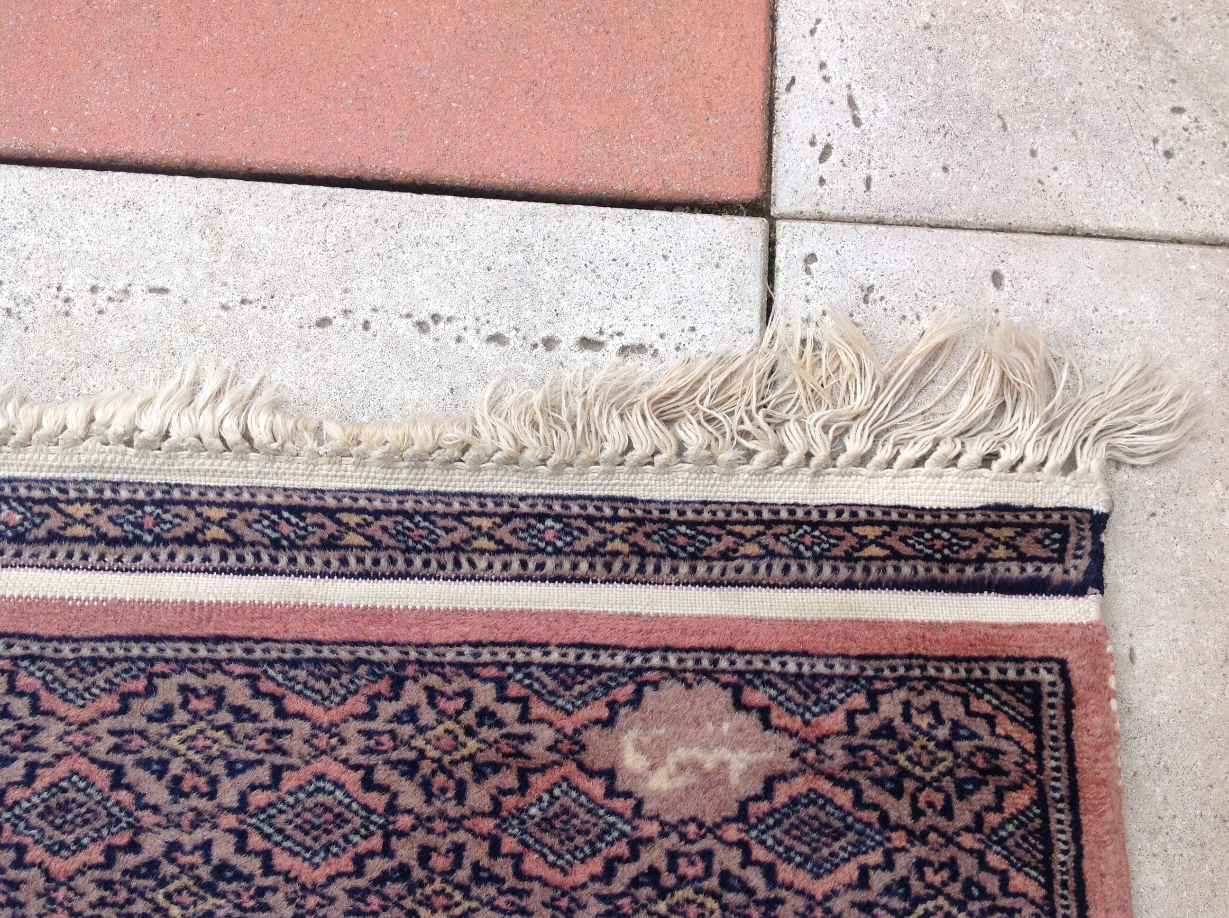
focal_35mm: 35
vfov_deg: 40.6
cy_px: 459
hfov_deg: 52.7
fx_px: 1241
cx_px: 614
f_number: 2.4
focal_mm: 4.28
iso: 50
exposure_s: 1/355
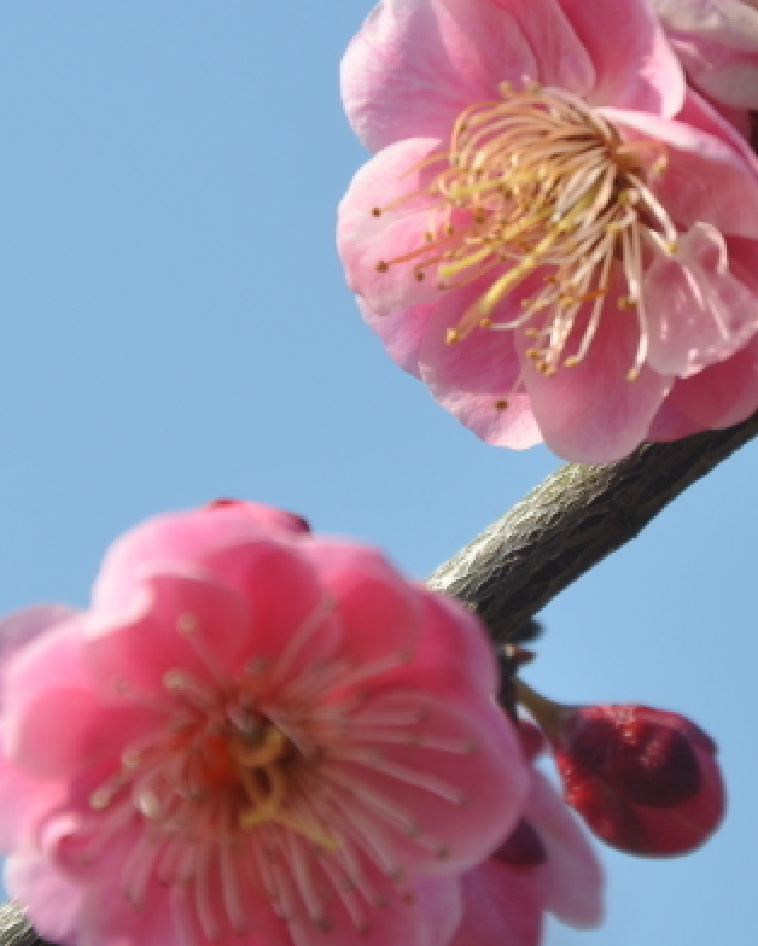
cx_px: 555
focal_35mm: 385
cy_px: 309
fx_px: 10794
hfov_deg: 4.0
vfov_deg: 5.0
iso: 200
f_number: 8
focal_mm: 105
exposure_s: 1/500
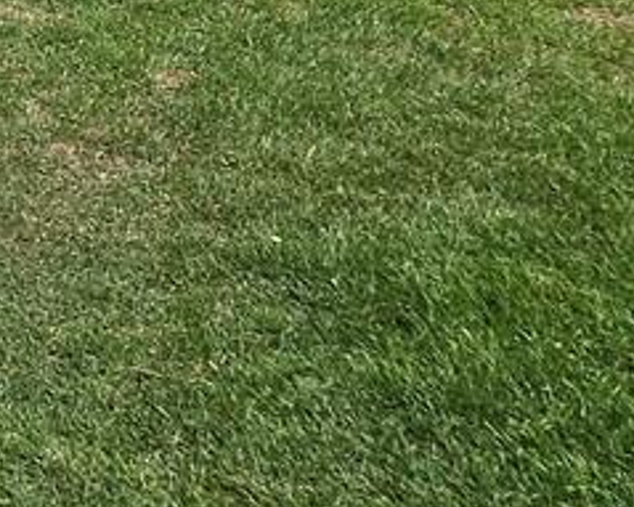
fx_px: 1594
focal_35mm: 85
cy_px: -250
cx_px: -531
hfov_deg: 17.7
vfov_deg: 16.5
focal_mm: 1.7
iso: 25
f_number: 2.2
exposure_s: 1/1957
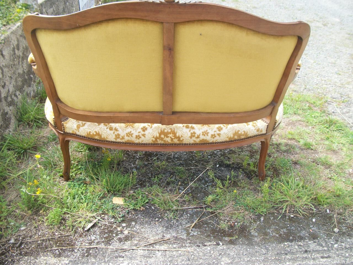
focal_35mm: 32
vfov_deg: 44.2
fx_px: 326
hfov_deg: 56.8
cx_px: 176
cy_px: 132
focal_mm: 5.7
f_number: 8.8
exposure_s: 1/50
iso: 80
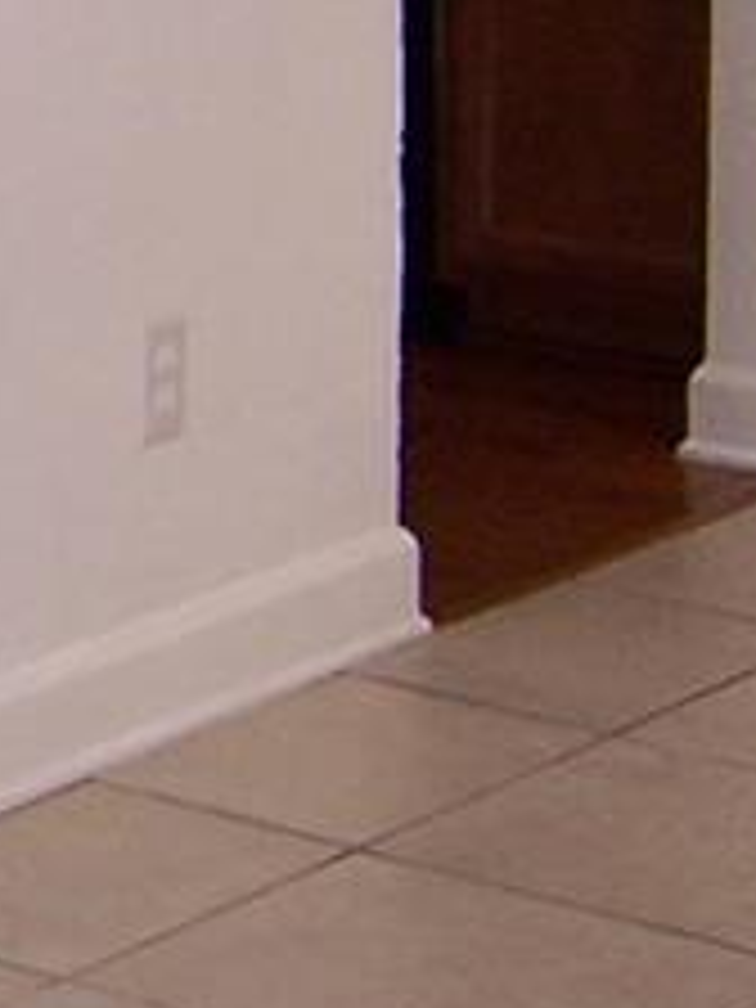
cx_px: -1188
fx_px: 4397
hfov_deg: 8.7
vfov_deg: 12.7
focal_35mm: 151
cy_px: -302
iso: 140
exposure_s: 1/90
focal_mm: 5.5
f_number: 2.8
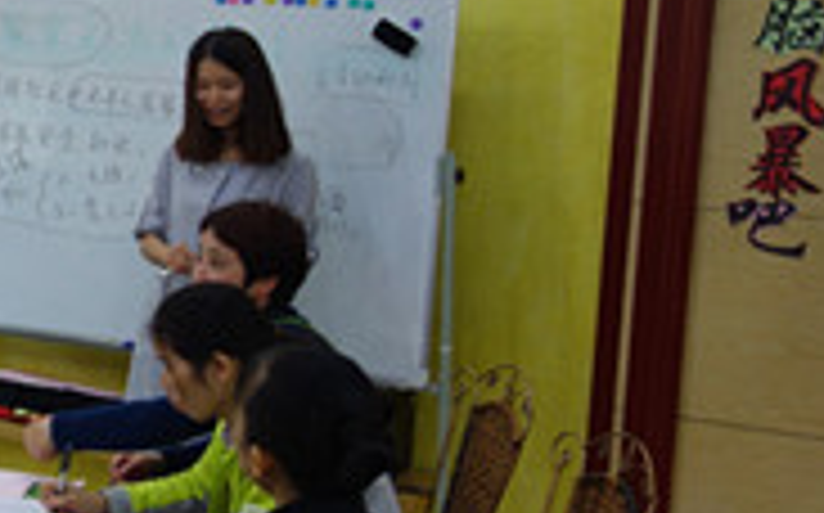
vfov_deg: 16.7
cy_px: 209
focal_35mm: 78
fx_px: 1750
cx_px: -257
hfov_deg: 23.4
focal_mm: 10.4
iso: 125
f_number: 1.8
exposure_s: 1/30
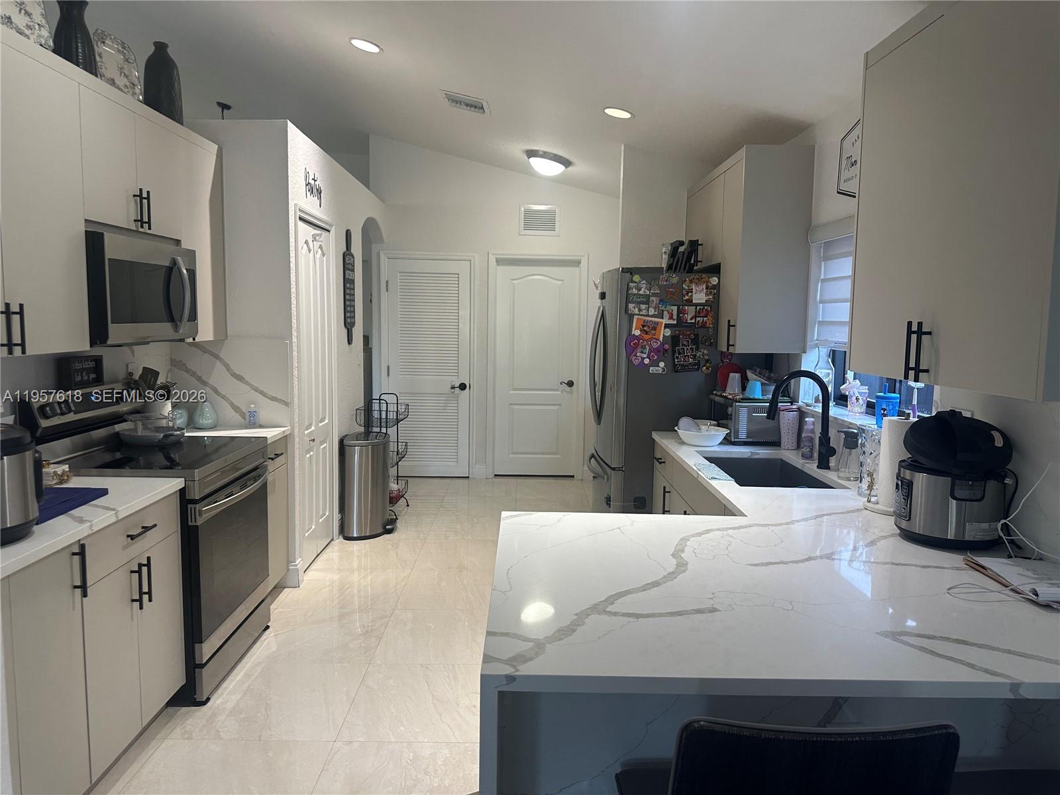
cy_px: 398
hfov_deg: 71.6
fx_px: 735
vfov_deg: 56.8
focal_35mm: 24
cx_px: 530
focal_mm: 6.86
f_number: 1.78
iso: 160
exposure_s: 1/120
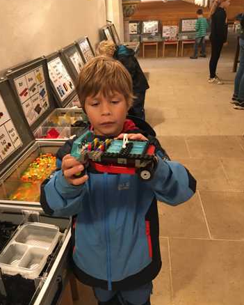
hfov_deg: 47.2
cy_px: 157
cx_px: 120
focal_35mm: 31
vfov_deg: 57.1
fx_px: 280
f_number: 2.2
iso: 250
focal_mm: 4.15
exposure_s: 1/17
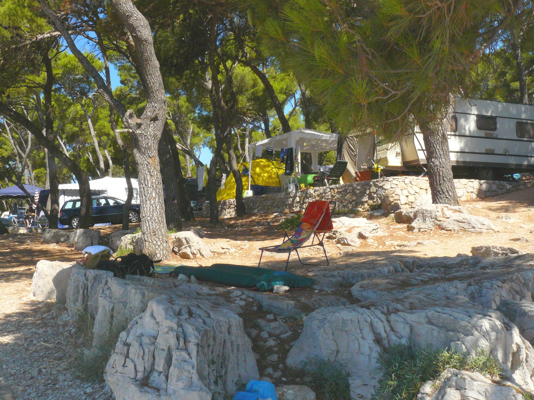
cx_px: 267
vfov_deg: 39.7
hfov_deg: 51.4
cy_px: 200
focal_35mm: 36
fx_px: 555
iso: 200
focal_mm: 6
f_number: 8
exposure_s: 1/80
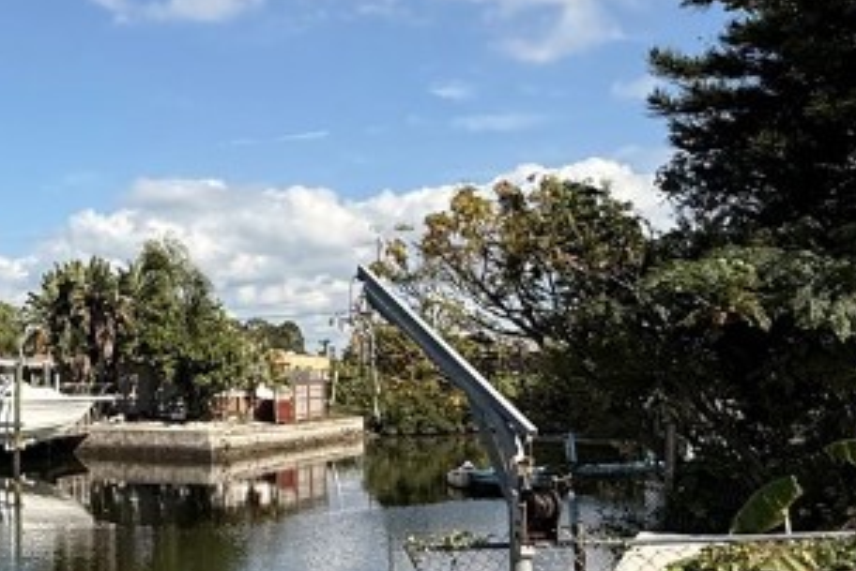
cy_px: 253
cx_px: -54
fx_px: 1166
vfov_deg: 27.5
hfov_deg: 35.3
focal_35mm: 49
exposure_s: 1/2976
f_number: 2.2
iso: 50
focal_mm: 2.22
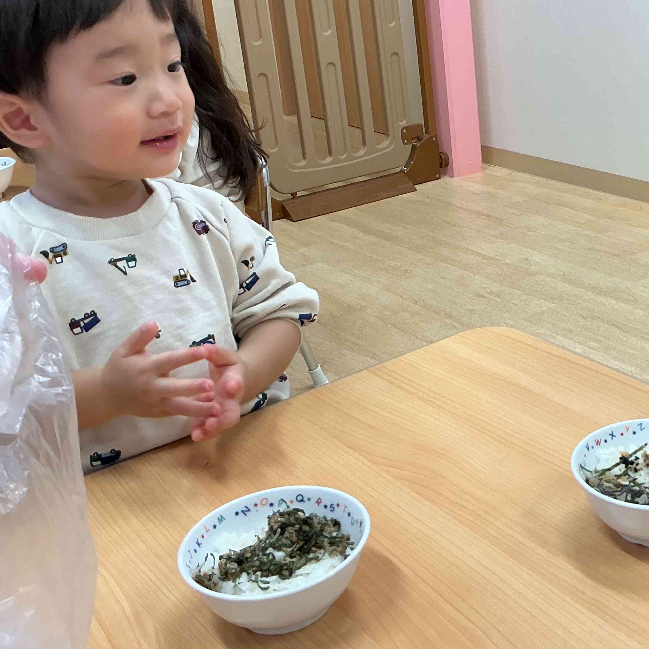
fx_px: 1018
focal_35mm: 48
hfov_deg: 34.2
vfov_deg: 35.1
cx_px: 531
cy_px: 230
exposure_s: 1/100
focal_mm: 3
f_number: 1.8
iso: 64
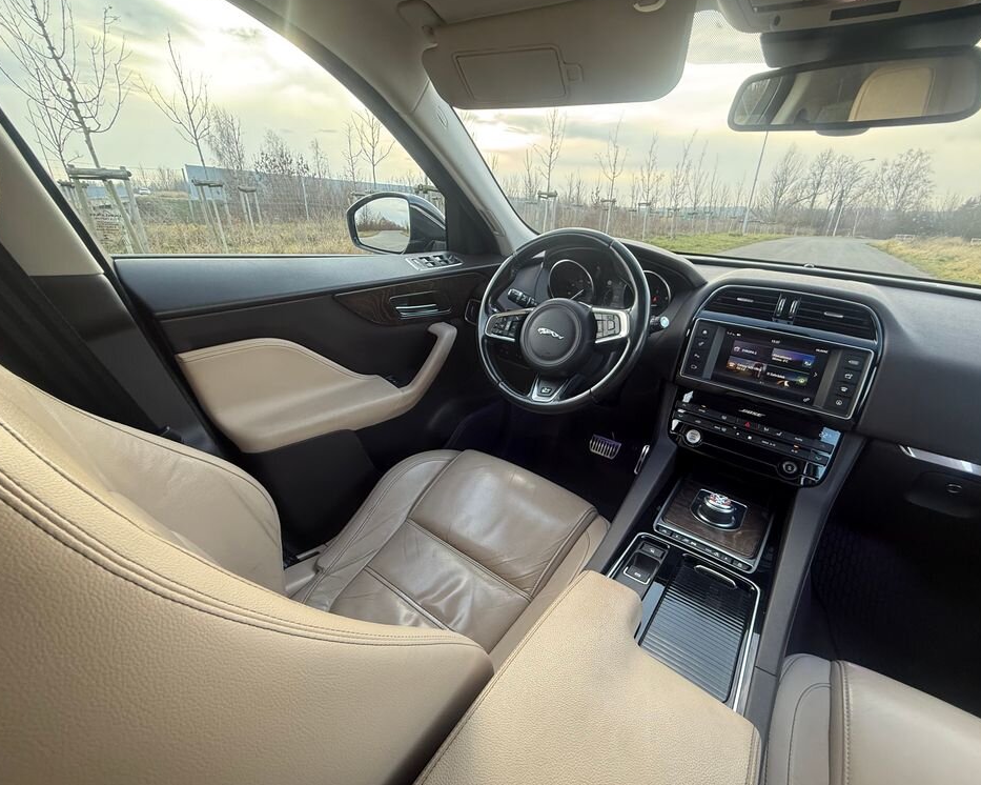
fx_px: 435
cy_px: 388
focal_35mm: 15
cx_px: 525
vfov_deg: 84.0
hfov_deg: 96.7
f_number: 2.2
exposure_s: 1/99
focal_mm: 2.22
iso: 200
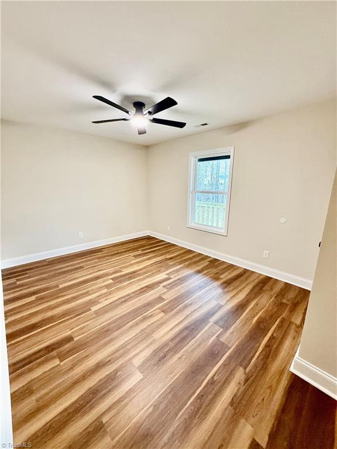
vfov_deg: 102.1
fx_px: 182
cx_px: 168
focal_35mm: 14
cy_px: 224
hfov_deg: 85.7
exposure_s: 1/60
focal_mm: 2.22
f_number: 2.2
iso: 400
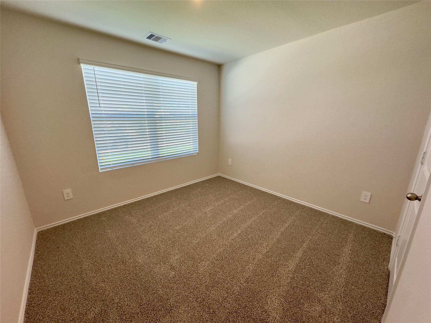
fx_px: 174
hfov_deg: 102.1
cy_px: 162
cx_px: 216
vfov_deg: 85.7
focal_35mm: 14
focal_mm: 2.22
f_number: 2.2
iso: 125
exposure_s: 1/120
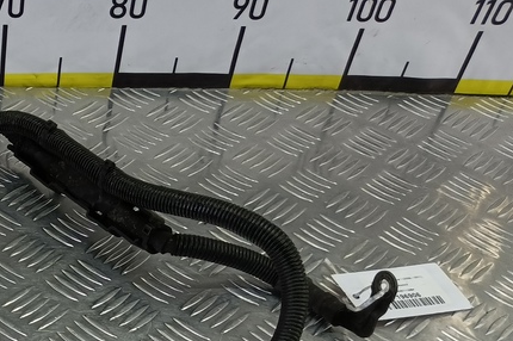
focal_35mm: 57
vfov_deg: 21.4
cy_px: 447
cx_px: -84
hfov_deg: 30.4
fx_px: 812
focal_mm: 4.11
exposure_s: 1/50
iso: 94
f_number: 1.6
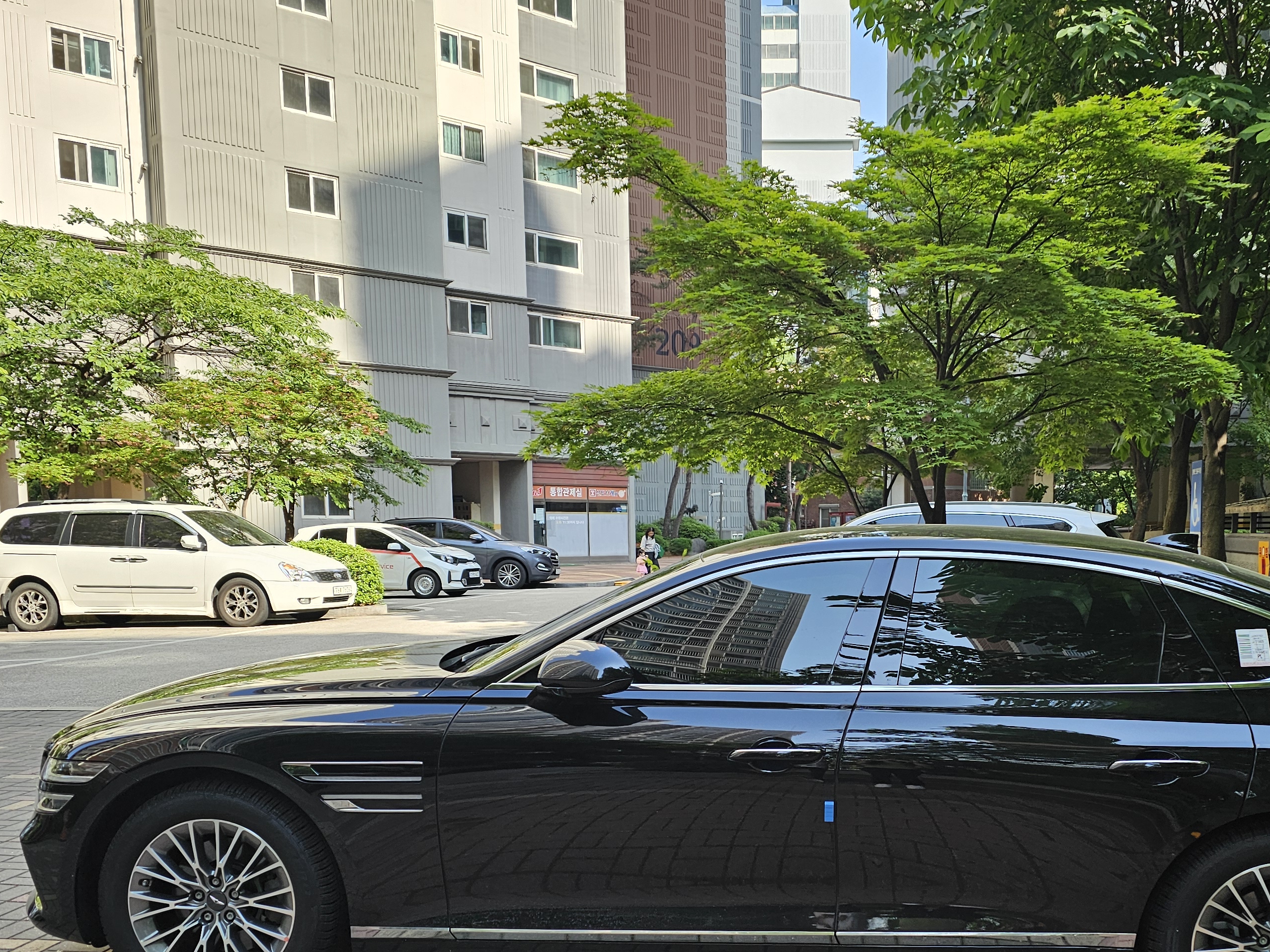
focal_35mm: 36
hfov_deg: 50.9
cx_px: 791
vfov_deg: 39.1
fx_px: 1321
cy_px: 648
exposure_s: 1/244
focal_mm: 6.3
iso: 16
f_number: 1.7
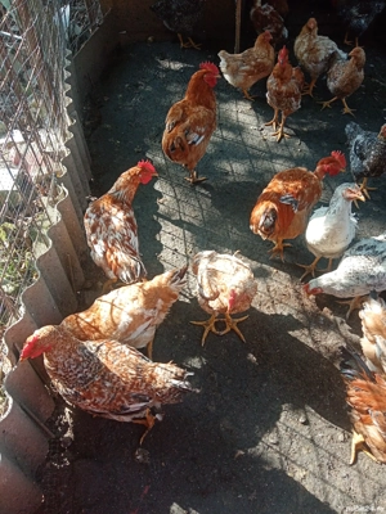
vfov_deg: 67.3
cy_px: 257
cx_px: 193
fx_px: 387
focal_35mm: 26
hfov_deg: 53.1
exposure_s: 1/132
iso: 110
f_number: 1.8
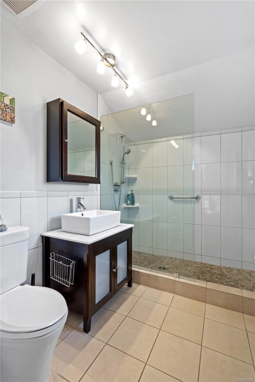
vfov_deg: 96.7
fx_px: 170
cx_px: 128
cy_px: 191
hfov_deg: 73.7
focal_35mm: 16
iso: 400
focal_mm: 16
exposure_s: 1/8
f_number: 4.5
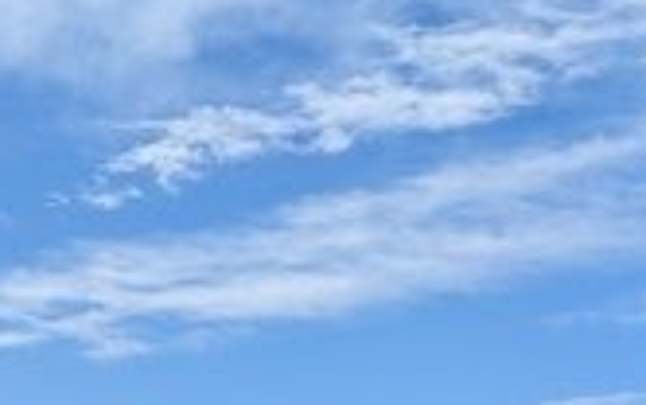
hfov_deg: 19.1
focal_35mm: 96
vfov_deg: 11.9
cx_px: -315
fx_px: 1691
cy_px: 847
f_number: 1.89
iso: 42
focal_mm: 5.43
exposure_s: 1/3378
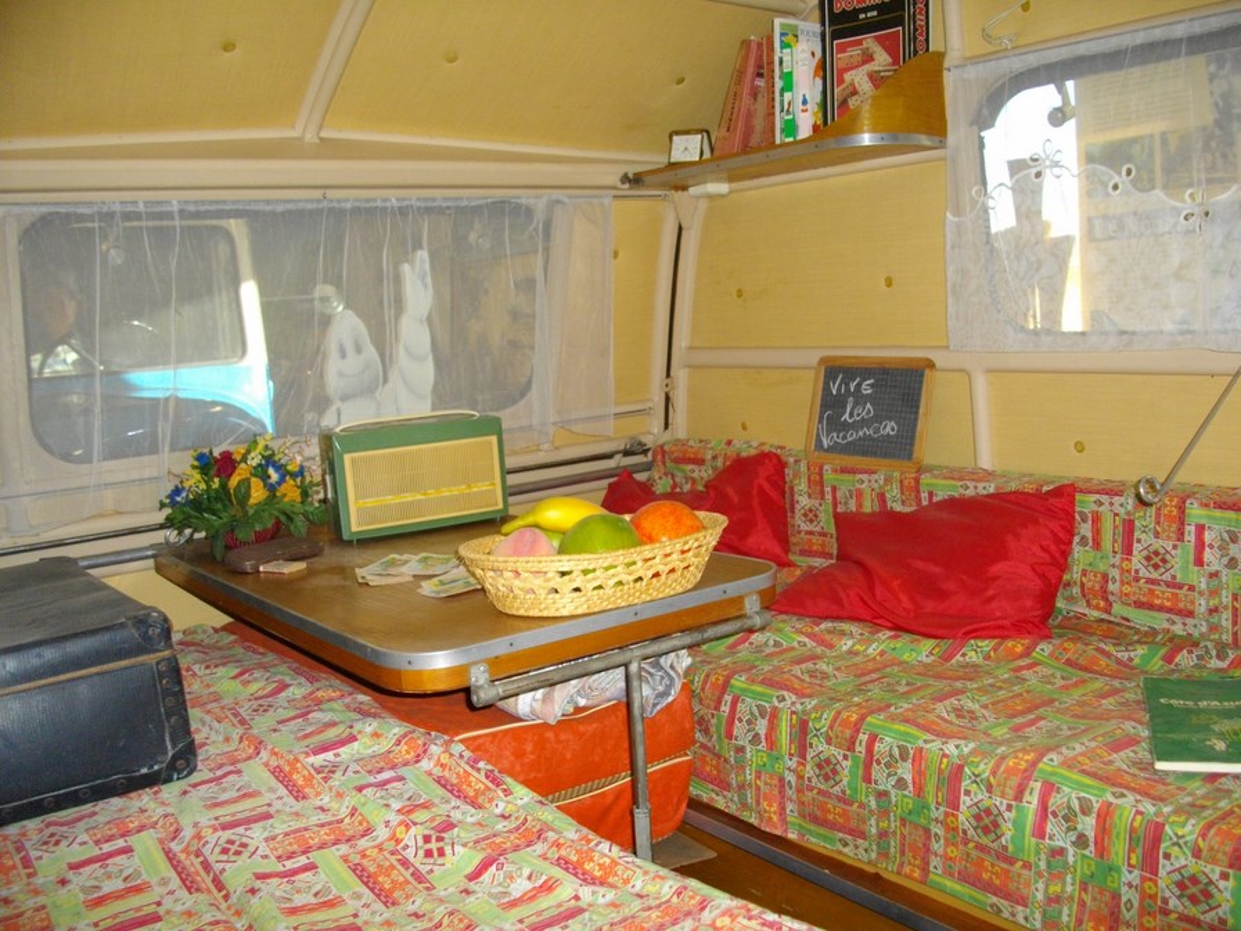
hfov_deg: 58.4
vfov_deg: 45.4
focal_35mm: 31
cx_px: 620
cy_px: 466
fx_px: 1111
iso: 200
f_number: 2.9
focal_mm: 5.7
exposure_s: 1/50
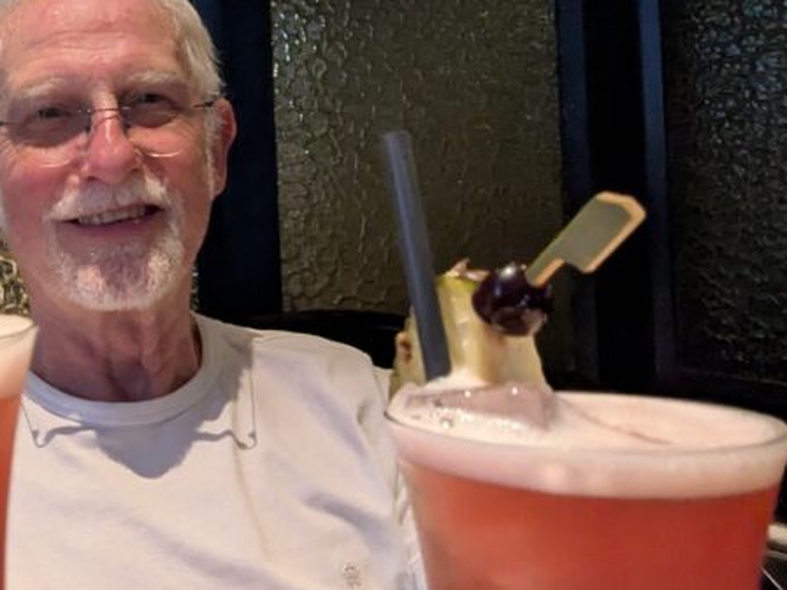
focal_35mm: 48
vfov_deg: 29.8
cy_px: 155
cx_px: -35
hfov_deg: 35.1
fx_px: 1091
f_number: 2.2
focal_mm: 2.74
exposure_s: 1/16.7
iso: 466
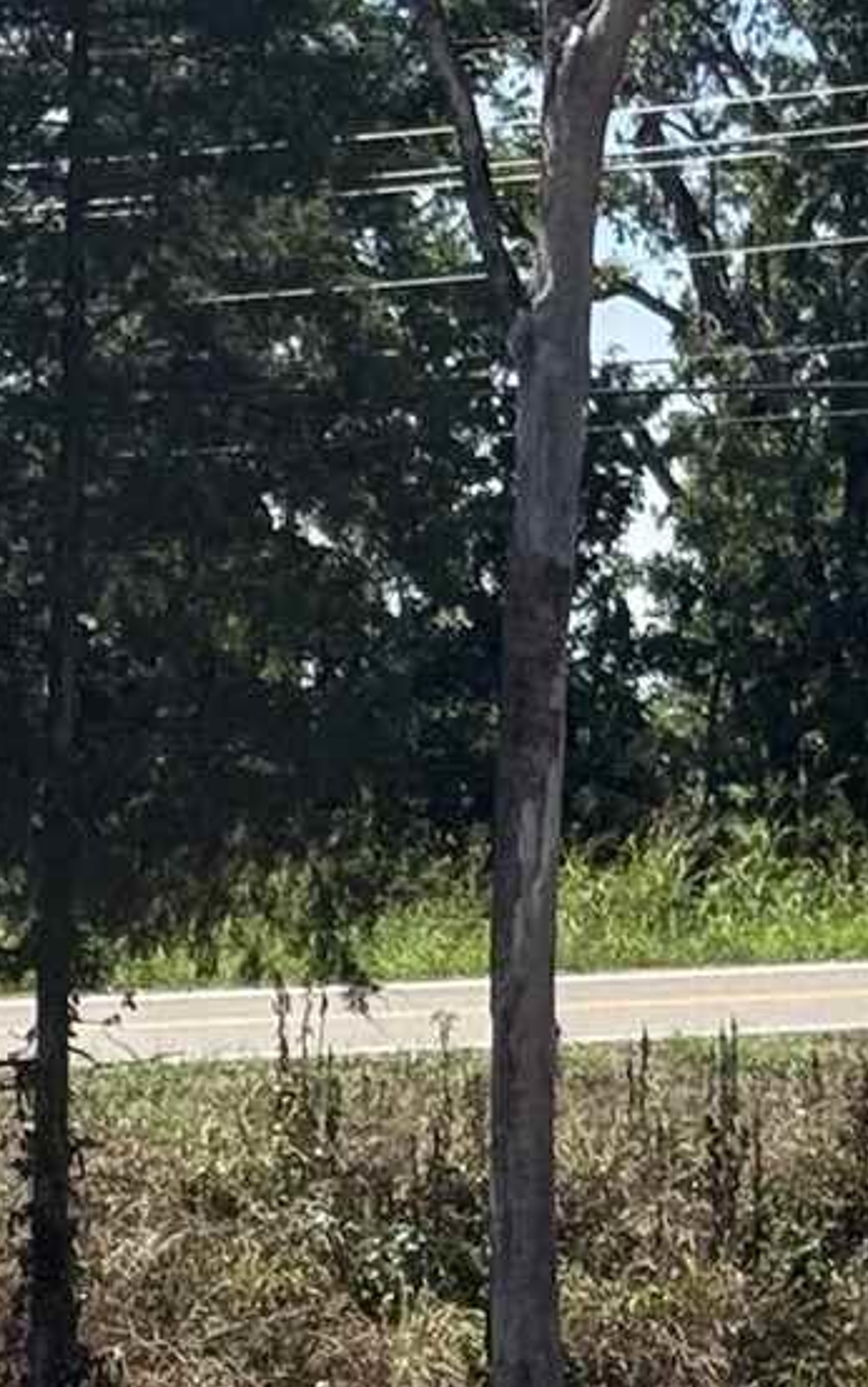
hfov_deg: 6.2
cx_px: 228
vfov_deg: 9.8
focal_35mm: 212
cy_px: 1560
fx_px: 8018
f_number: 1.78
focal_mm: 6.76
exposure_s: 1/3891
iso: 100
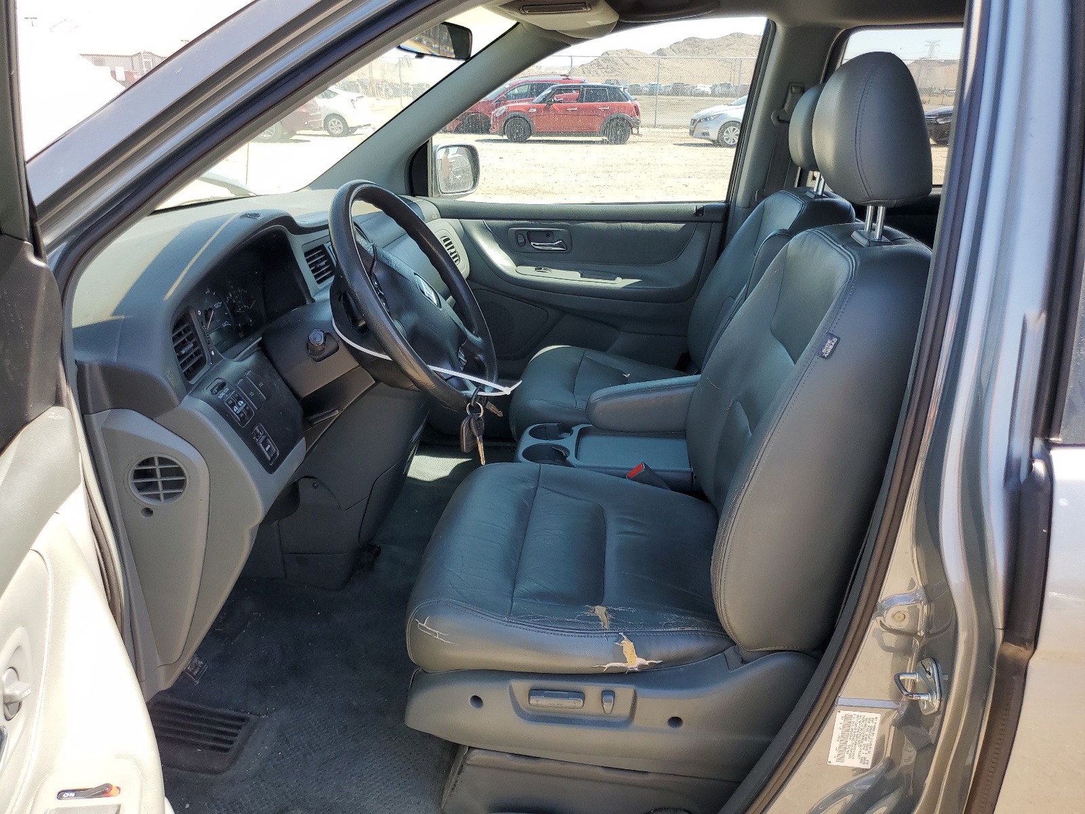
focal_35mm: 26
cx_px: 542
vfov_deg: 53.1
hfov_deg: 67.3
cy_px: 407
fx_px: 815
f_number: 1.5
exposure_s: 1/476
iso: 50
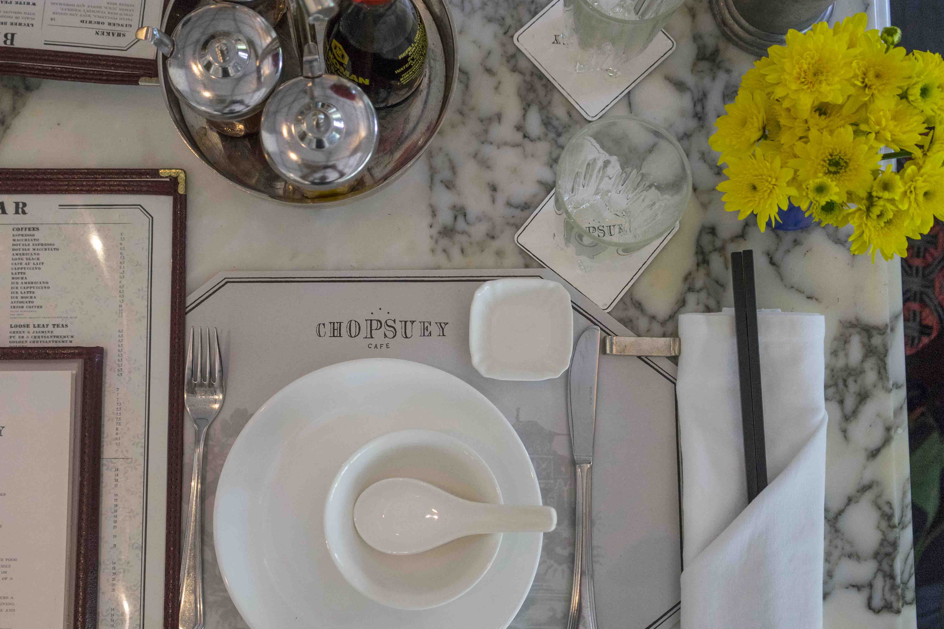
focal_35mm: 46
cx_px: 392
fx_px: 1206
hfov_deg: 42.6
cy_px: 379
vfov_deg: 29.2
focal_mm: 35
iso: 1600
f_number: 4
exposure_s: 1/160
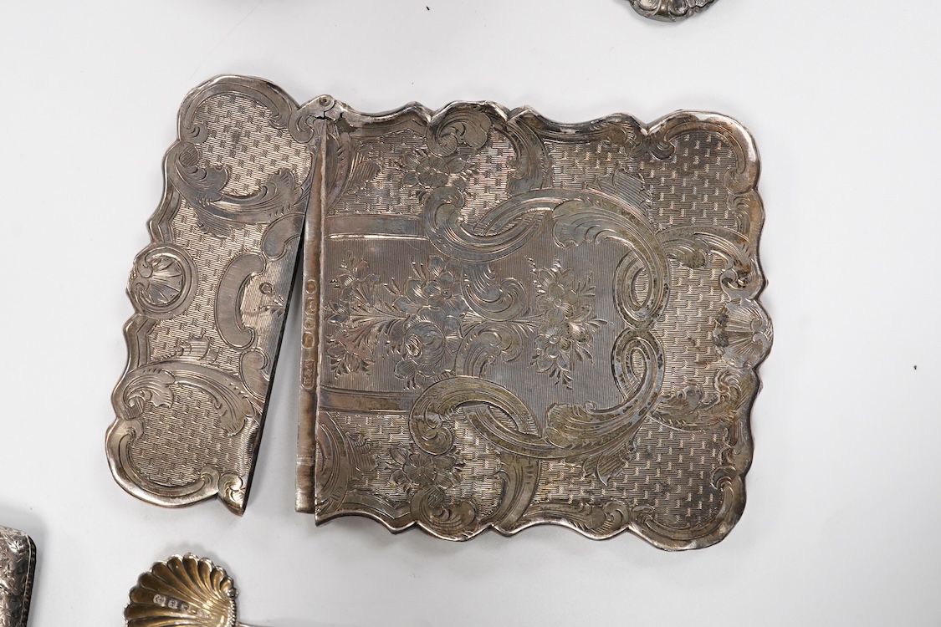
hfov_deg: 43.6
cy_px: 314
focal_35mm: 45
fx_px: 1176
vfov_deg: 29.9
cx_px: 470
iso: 2500
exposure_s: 1/100
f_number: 14
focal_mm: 30
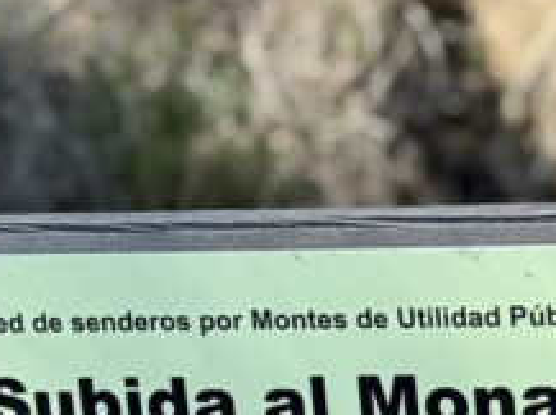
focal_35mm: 227
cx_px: 377
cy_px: 420
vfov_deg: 6.5
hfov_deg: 8.7
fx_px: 3640
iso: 64
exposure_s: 1/1041
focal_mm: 6.76
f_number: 1.78
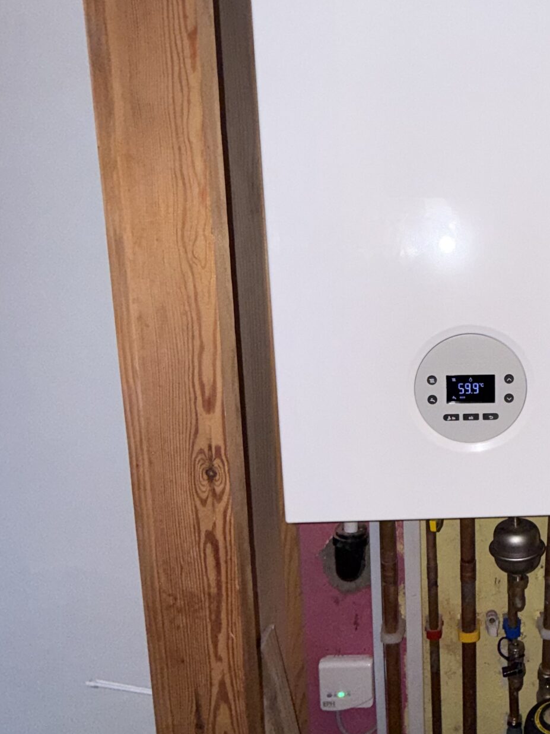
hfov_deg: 44.0
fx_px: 614
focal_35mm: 29
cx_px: 494
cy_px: 349
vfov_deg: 61.6
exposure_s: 1/106
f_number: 2.2
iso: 80
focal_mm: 2.22
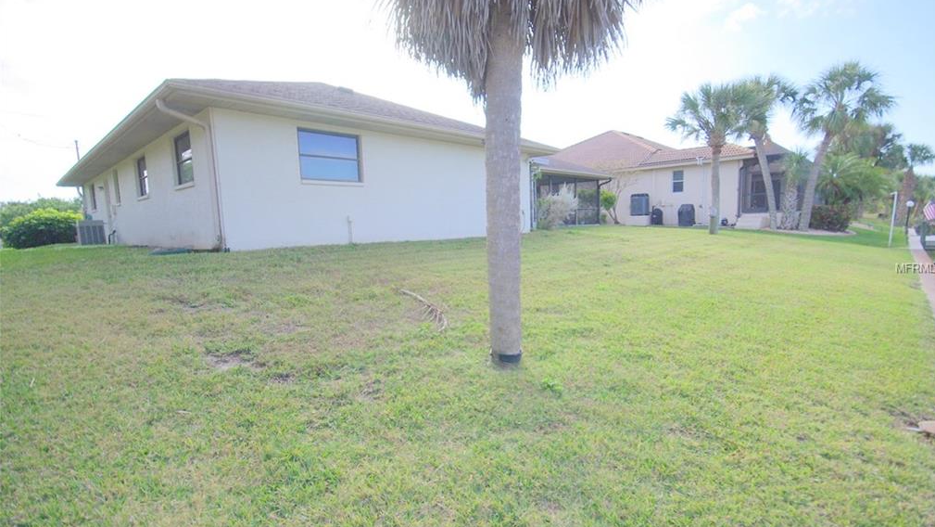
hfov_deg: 94.2
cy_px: 268
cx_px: 474
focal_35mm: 18
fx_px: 435
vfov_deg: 62.4
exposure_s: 1/180
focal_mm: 11
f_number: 8
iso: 100
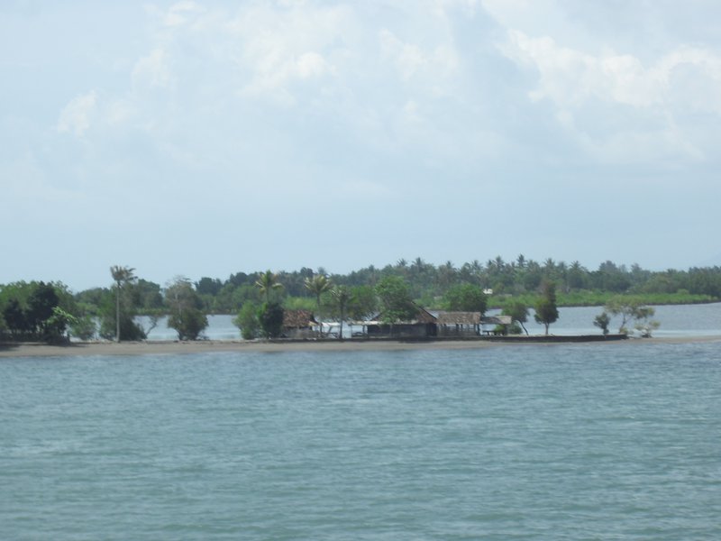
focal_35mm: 113
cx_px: 360
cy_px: 270
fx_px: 2354
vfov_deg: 13.1
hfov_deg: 17.4
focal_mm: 18.6
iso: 100
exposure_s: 1/100
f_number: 14.7
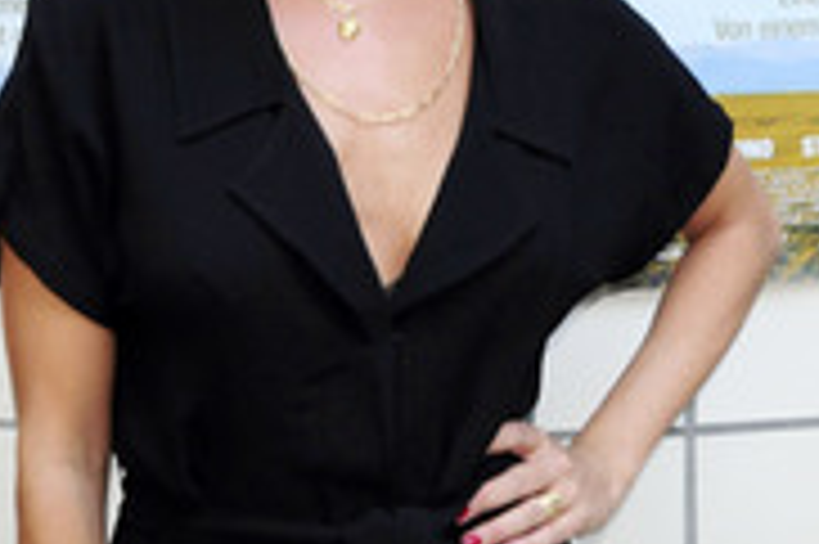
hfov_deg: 22.8
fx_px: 2023
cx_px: 324
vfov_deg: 14.9
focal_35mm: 89
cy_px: -76
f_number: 4.5
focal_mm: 24
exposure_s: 1/80
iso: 1000
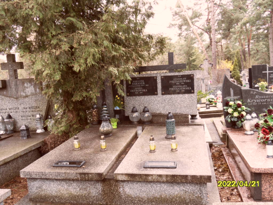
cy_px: 102
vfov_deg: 44.2
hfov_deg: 56.8
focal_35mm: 32
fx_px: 252
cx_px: 136
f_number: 3.4
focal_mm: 5.3
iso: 100
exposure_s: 1/45
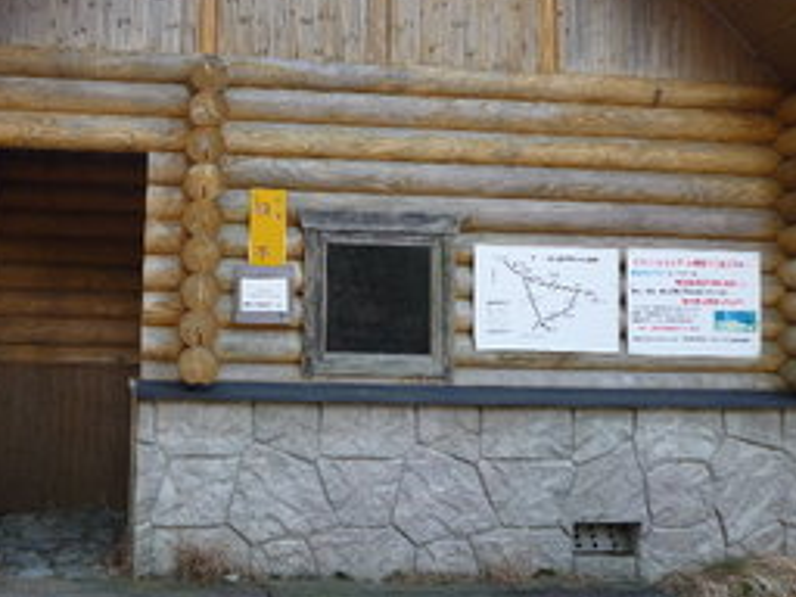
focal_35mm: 39
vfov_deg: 36.6
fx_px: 897
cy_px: 221
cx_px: 205
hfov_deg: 46.3
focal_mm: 4.4
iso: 100
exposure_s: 1/160
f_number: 2.8
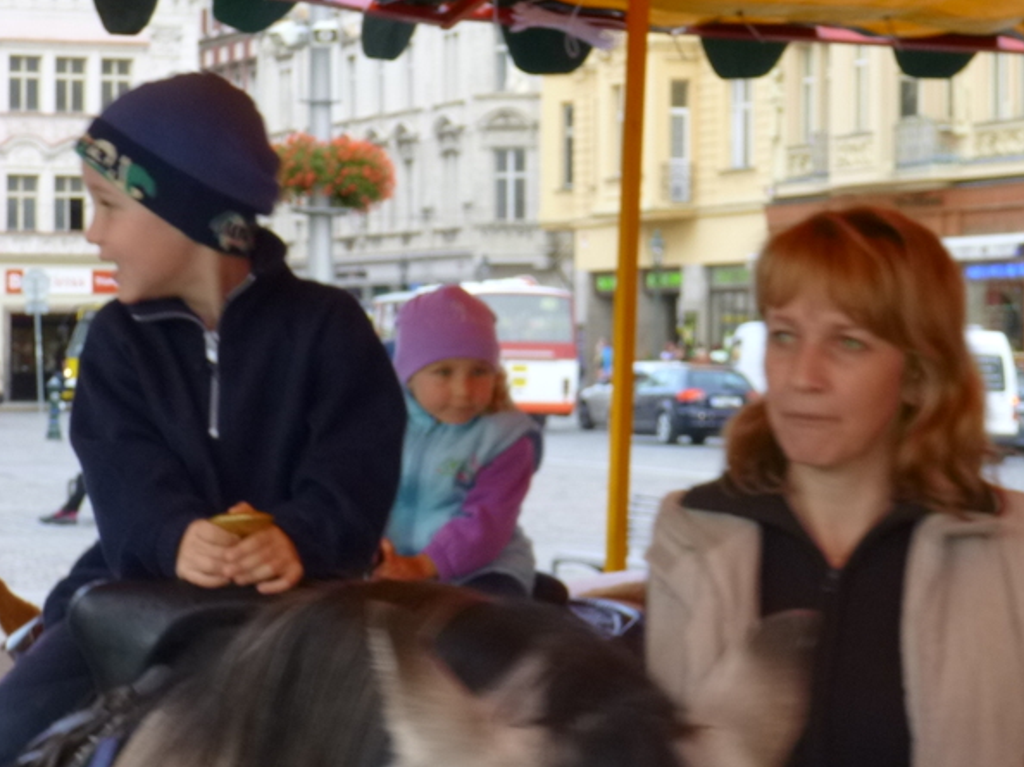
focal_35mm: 124
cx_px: 531
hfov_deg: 15.9
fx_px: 3667
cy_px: 379
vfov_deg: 11.9
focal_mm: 16.5
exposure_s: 1/60
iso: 200
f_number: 5.2
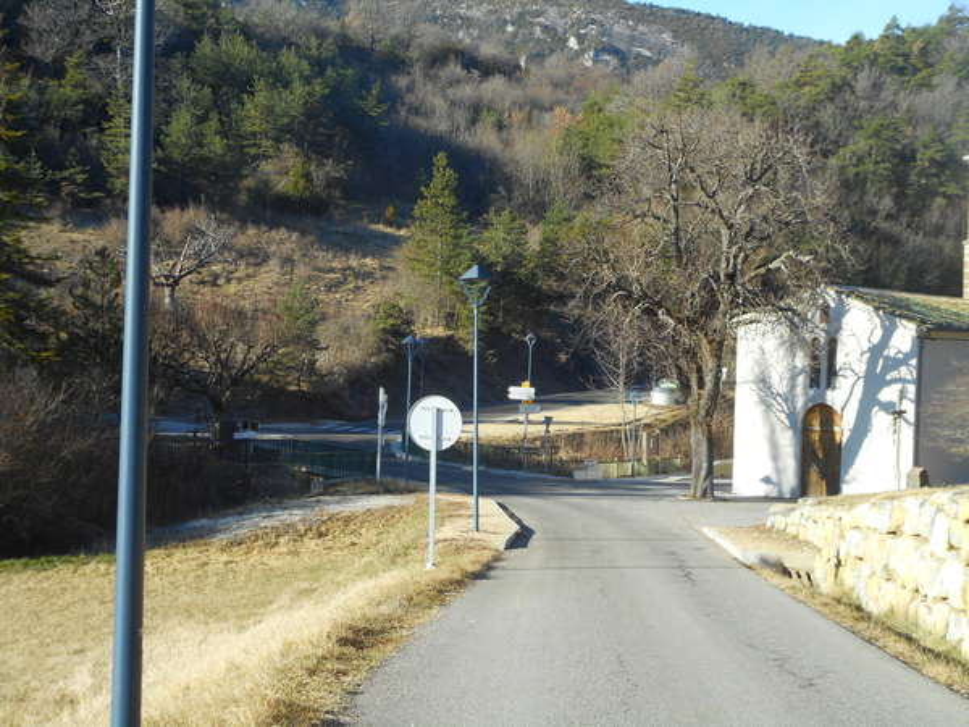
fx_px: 1652
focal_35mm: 59
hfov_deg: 32.7
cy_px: 364
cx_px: 484
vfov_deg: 24.8
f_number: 5.1
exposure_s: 1/200
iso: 80
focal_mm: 10.5
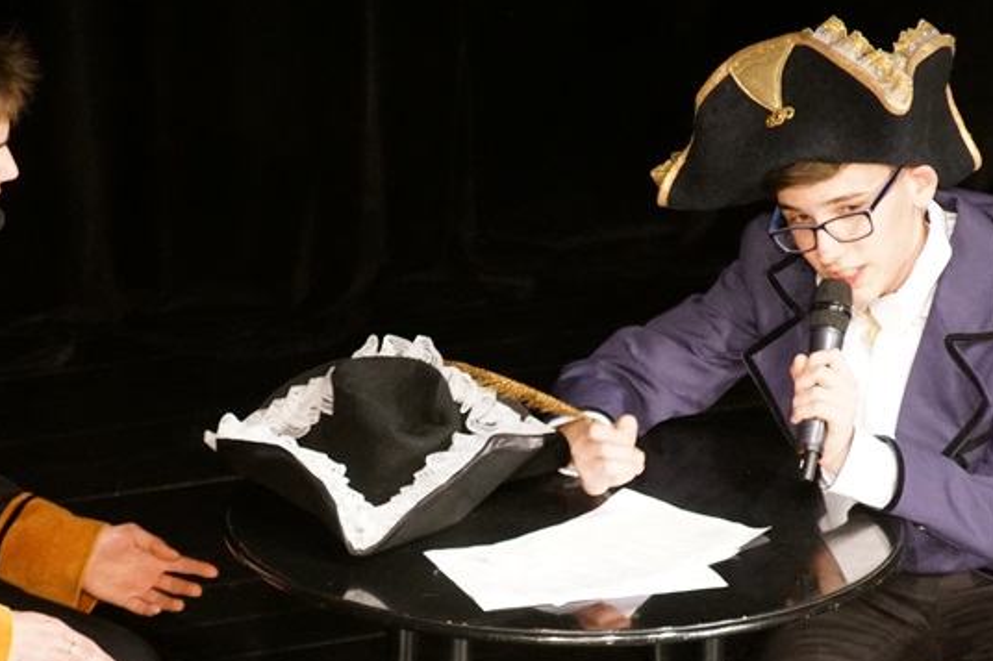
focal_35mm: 378
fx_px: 10421
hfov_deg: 5.5
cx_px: 446
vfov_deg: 3.6
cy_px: 551
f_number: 5.6
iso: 3200
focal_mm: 135
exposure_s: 1/40
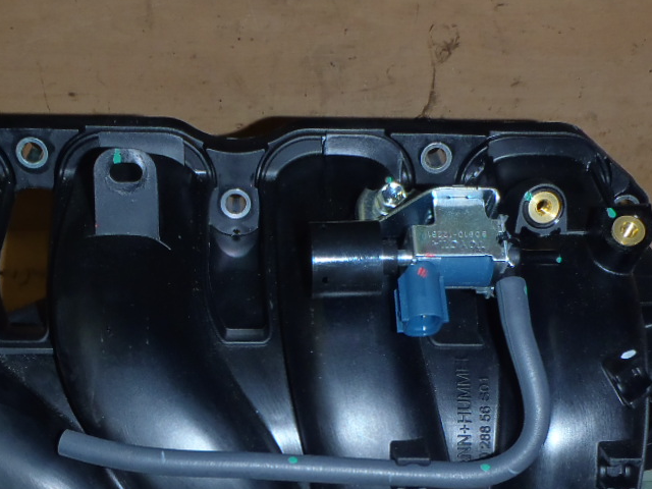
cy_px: 469
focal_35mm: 56
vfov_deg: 25.1
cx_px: 281
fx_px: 1055
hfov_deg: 34.3
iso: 100
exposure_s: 1/30
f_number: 3.9
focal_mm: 5
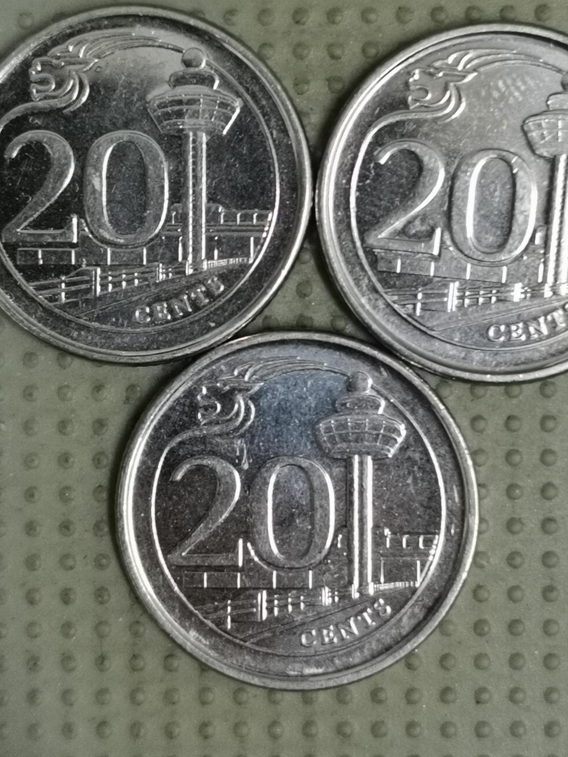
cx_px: 308
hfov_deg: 20.4
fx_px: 1575
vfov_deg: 27.0
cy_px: 289
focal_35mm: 72
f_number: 1.8
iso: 400
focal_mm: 4.75
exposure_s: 1/25.7
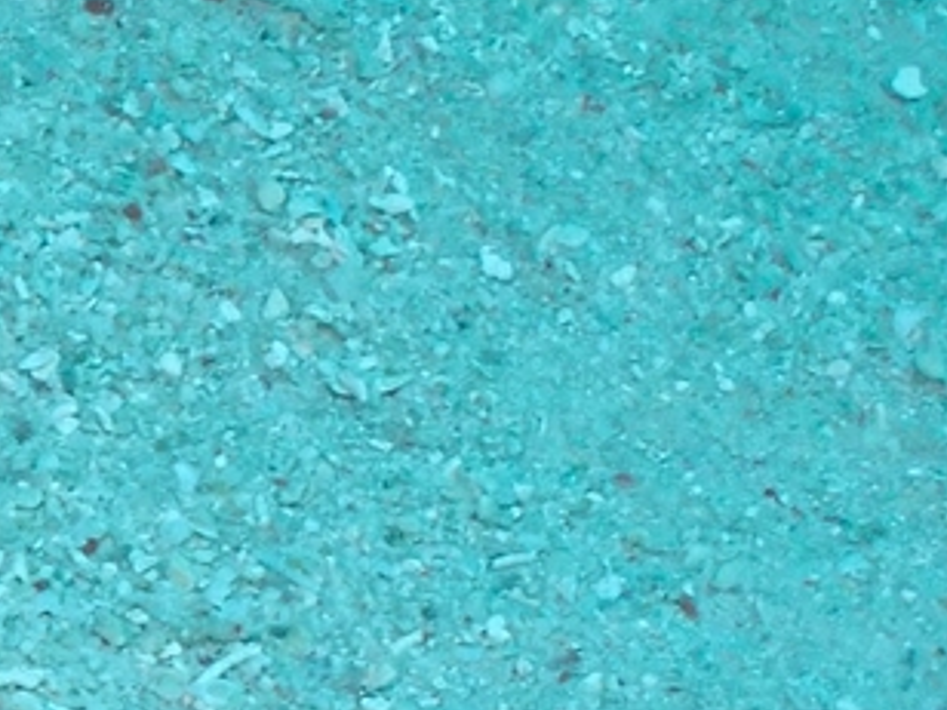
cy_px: 1105
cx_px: -624
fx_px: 10122
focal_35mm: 370
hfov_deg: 5.3
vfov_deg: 4.0
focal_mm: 18
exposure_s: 1/200
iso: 400
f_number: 6.3
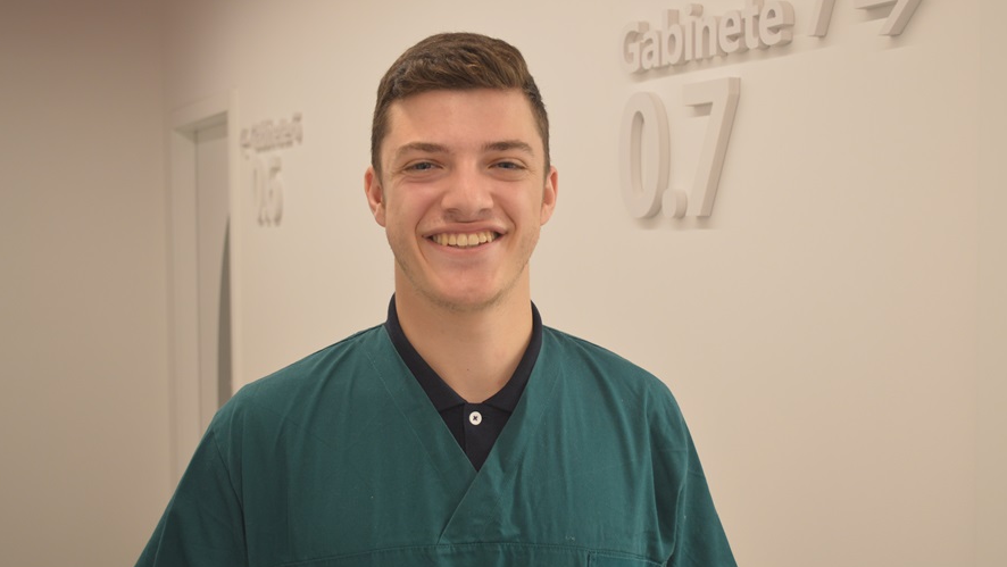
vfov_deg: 23.5
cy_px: 301
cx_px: 506
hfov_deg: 40.6
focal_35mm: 51
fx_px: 1362
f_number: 4.8
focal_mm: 32
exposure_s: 1/15
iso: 400
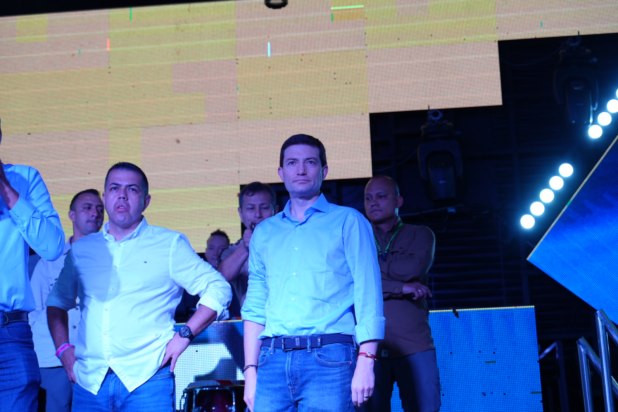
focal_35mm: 71
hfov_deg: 28.5
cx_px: 308
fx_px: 1219
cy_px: 207
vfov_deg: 19.2
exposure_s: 1/160
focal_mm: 70
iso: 500
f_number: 4
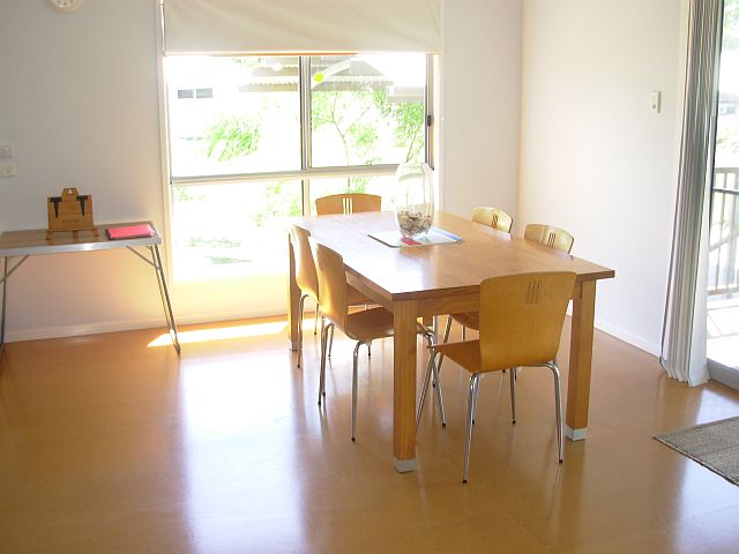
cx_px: 370
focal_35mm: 38
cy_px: 277
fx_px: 811
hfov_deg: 49.0
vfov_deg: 37.7
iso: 50
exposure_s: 1/32
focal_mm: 6.3
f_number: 2.9
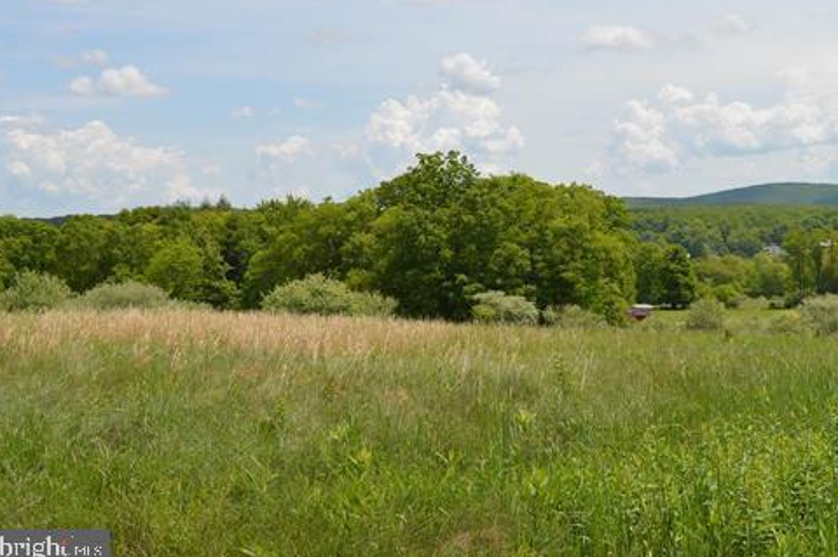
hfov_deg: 35.4
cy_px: 198
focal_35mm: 56
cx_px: 548
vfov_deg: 24.1
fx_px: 1302
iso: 100
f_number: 9
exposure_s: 1/320
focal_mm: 28
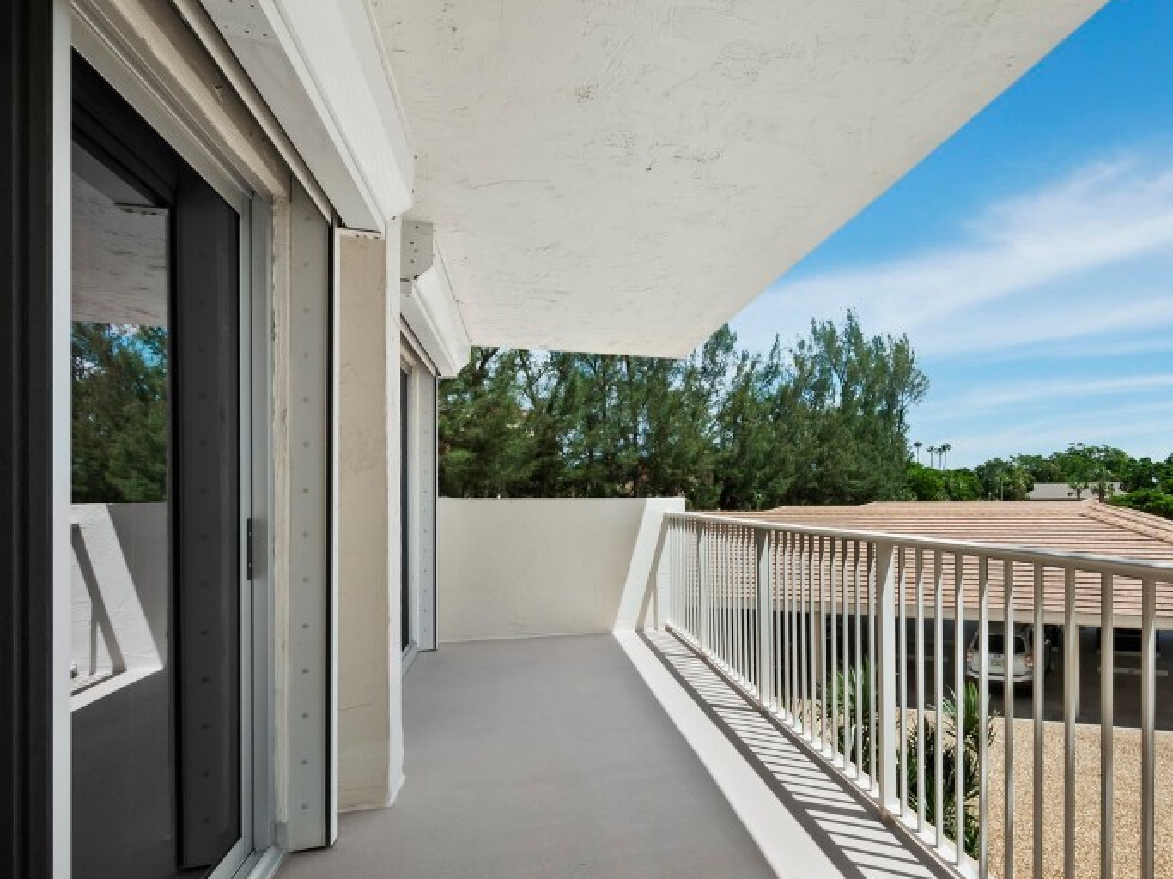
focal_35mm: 21
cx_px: 838
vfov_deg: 63.2
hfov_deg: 74.9
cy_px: 489
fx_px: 711
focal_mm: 7
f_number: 11
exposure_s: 1/160
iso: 400
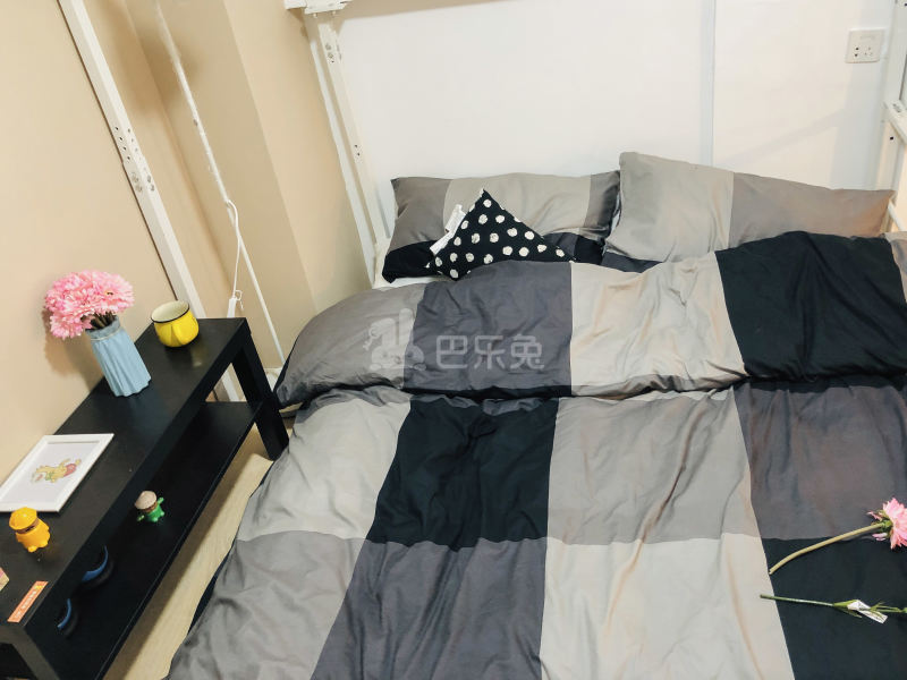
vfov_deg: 49.7
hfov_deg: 63.4
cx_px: 454
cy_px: 340
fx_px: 734
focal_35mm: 28
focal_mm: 4
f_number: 1.8
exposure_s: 1/17
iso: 50
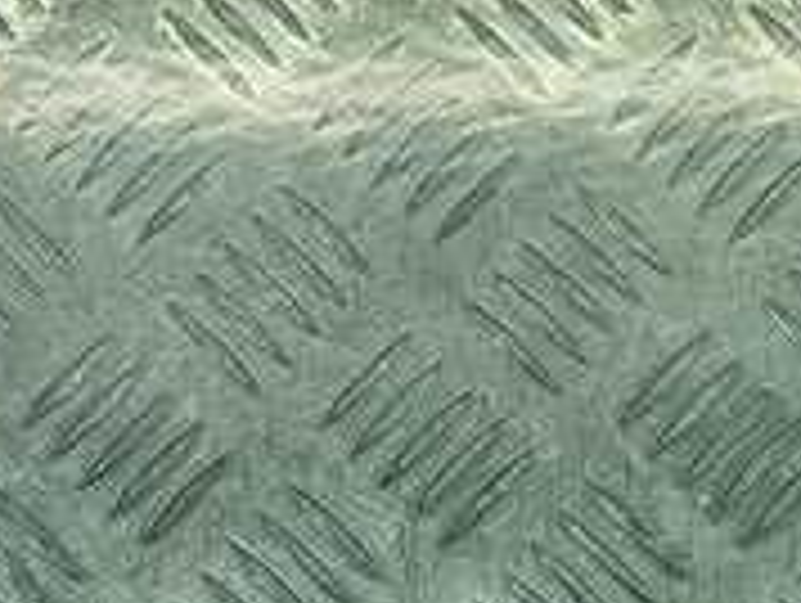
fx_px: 3059
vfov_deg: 11.2
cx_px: 9
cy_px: 526
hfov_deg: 14.7
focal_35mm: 132
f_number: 1.6
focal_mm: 4.11
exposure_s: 1/100
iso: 133
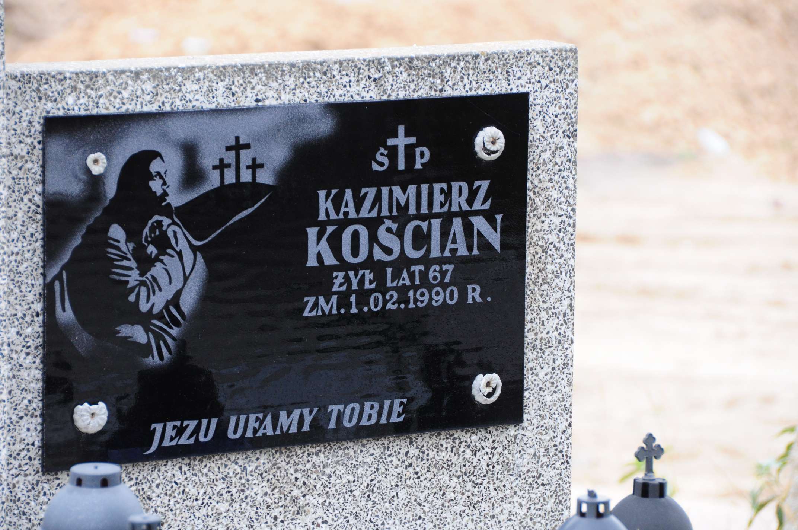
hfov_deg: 10.6
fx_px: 4317
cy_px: 265
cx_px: 399
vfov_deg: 7.0
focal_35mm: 195
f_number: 7.1
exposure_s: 1/160
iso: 640
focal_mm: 130
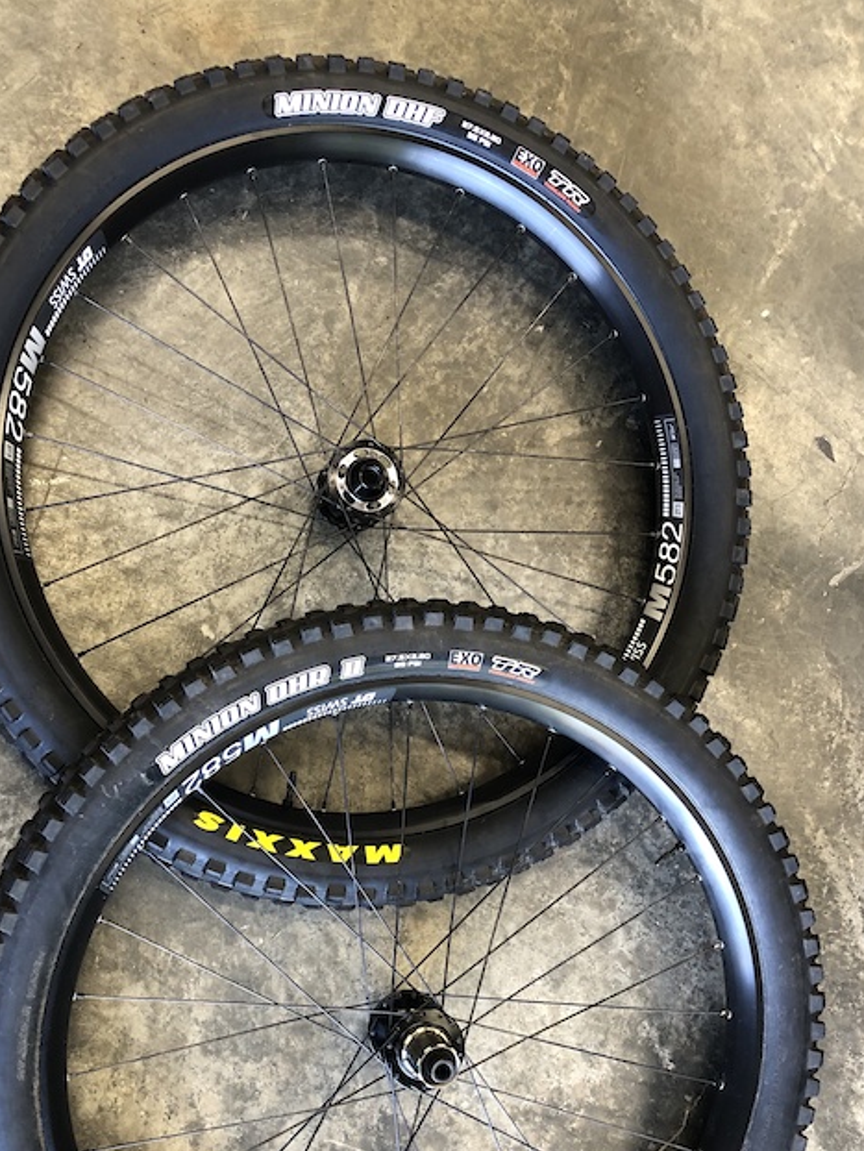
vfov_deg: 50.7
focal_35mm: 36
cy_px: 738
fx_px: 1197
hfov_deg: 39.4
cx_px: 329
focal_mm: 3.99
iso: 40
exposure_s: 1/17
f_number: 1.8
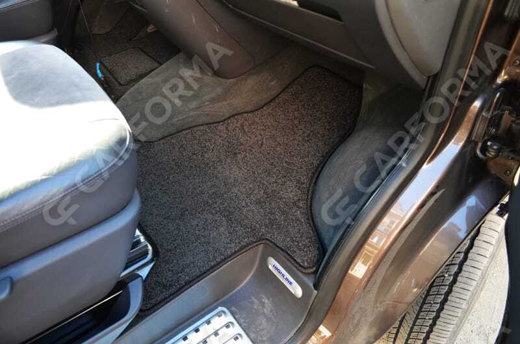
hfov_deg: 67.5
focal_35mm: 27
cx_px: 260
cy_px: 172
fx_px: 389
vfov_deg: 47.7
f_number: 4
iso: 500
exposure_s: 1/60
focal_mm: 18
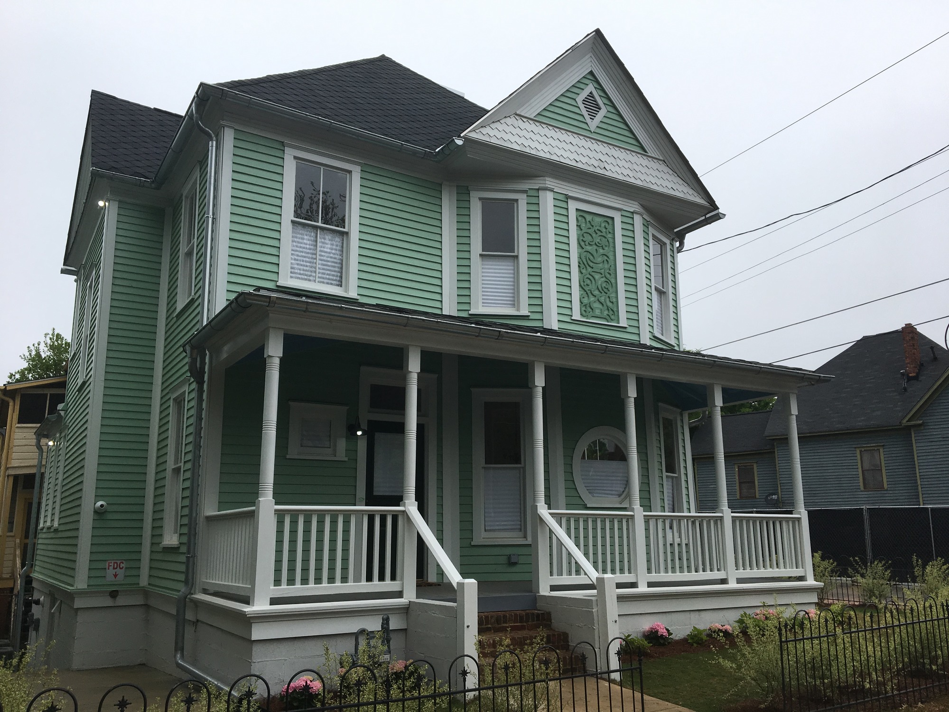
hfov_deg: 61.7
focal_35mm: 29
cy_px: 356
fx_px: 795
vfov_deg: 48.2
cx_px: 474
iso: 25
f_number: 2.2
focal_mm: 4.15
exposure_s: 1/1040
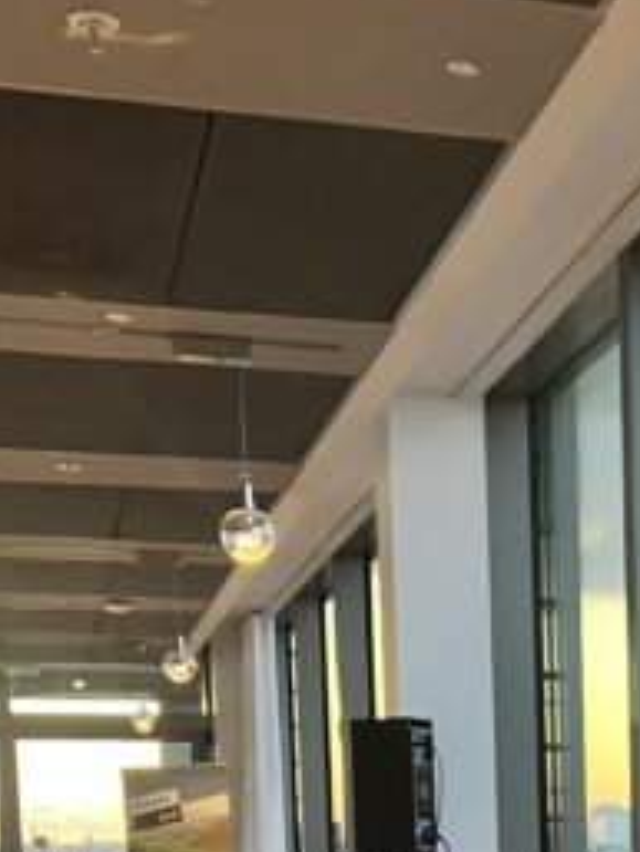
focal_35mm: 81
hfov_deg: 17.4
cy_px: 981
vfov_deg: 22.5
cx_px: 769
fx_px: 1995
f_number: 1.5
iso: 200
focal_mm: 5.7
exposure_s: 1/50
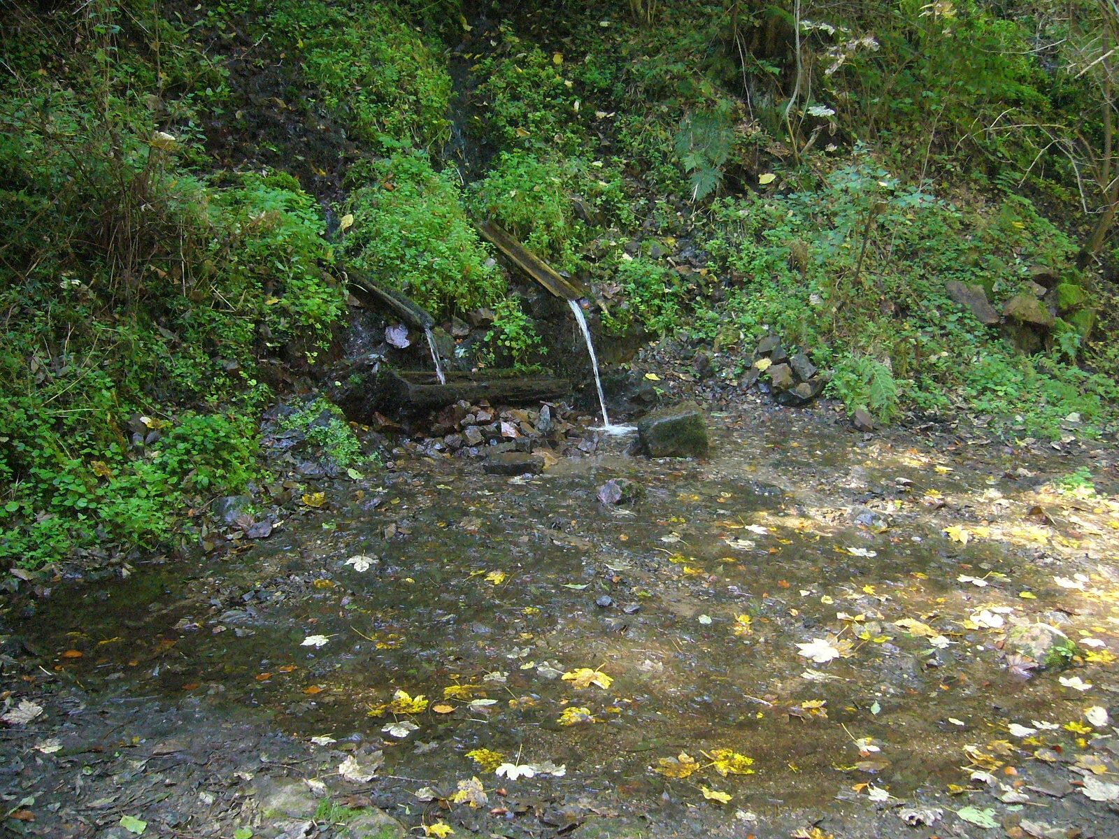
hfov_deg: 52.6
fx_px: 1131
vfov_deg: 40.7
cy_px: 420
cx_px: 560
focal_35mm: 35
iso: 400
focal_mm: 5.8
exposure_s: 1/60
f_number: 2.8
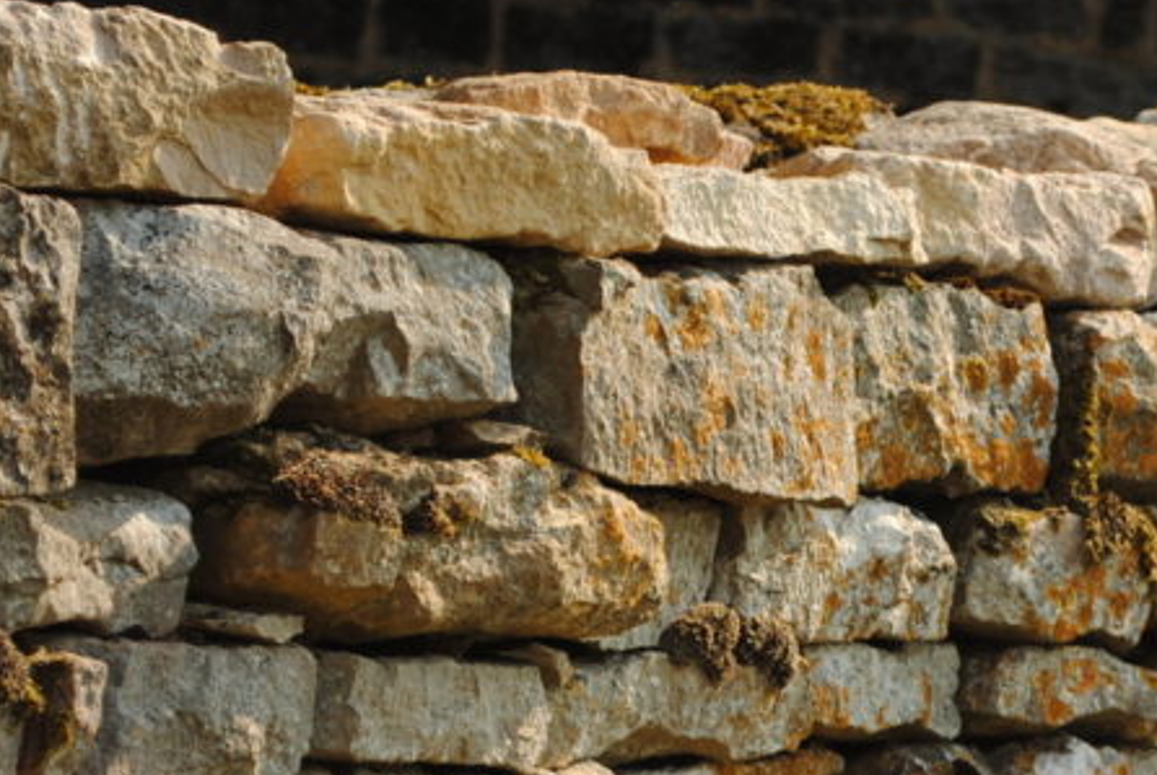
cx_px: 1079
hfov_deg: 9.4
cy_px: 896
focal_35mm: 216
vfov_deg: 6.3
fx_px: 6963
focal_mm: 55
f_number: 7.1
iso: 100
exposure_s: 1/200
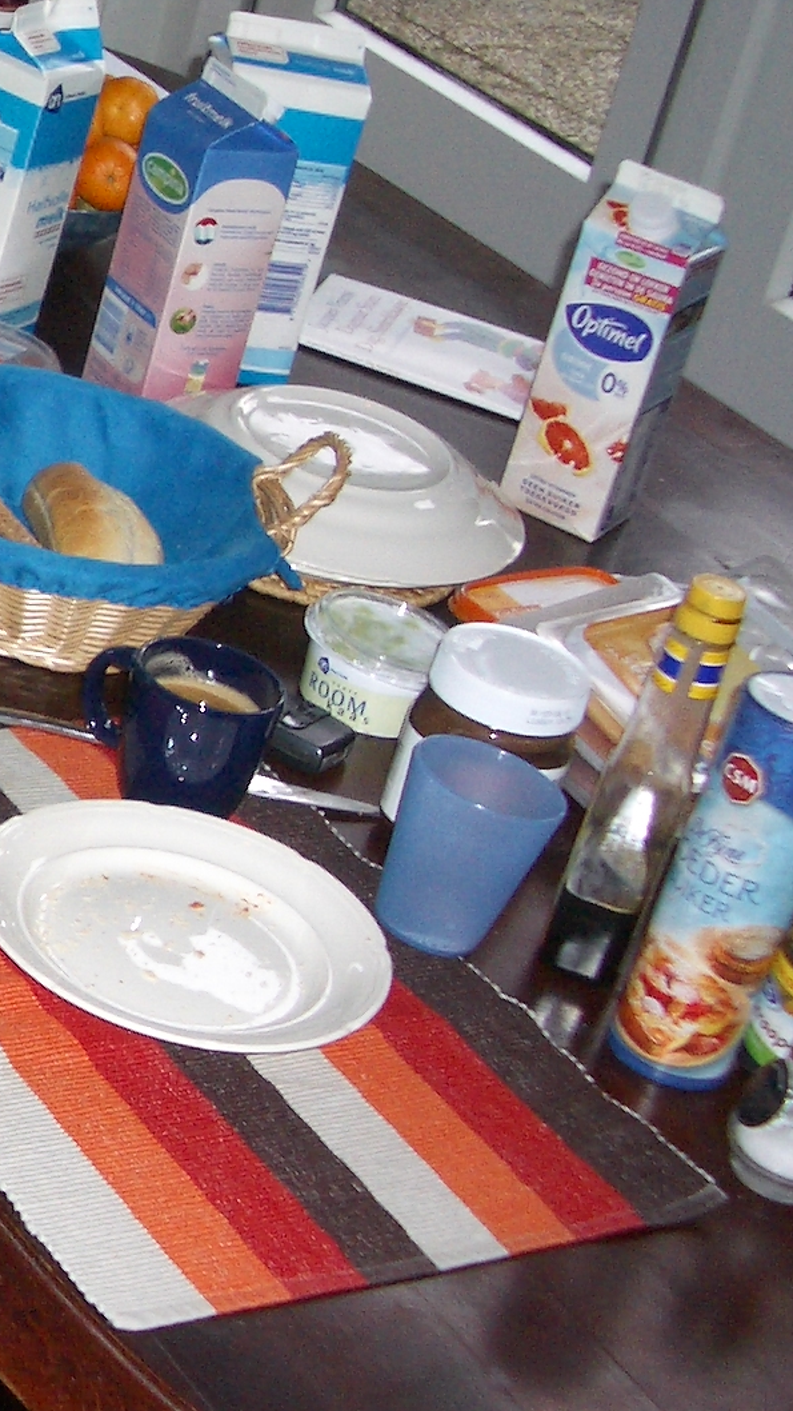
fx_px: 3103
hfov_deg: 13.2
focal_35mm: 83
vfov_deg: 25.6
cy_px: 593
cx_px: -596
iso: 100
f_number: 2.6
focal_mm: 5.8
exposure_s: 1/60
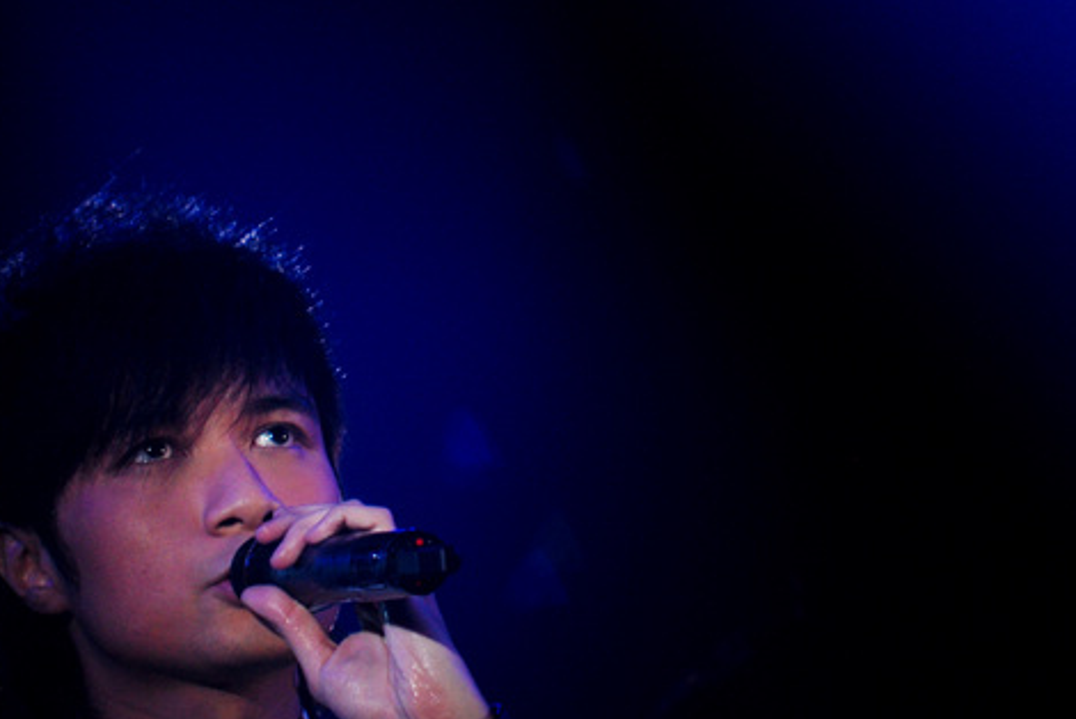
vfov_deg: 2.9
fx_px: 14325
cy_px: 456
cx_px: 311
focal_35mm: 479
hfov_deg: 4.3
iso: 400
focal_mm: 200
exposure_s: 1/200
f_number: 2.8
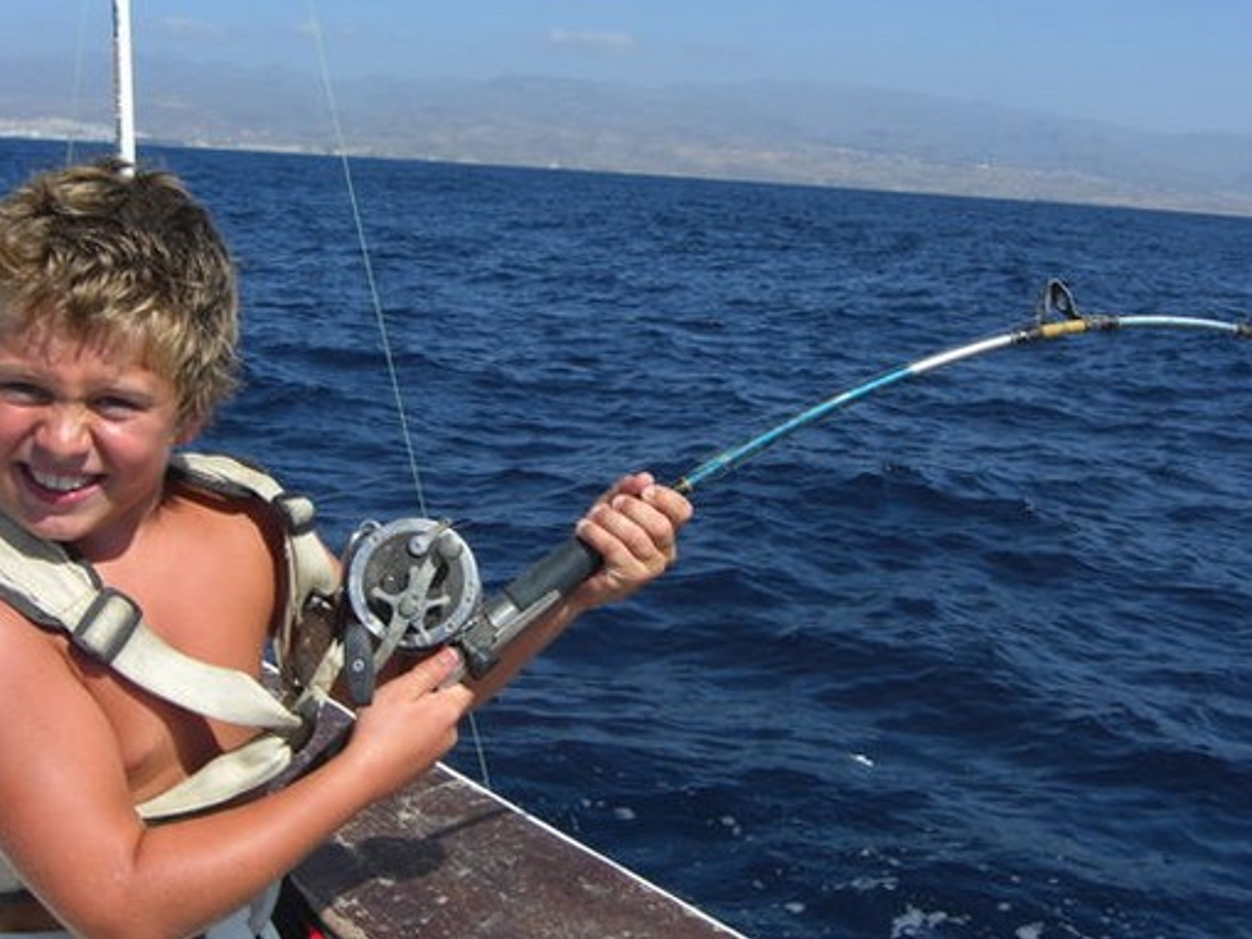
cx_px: 612
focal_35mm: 47
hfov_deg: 40.4
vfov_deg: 30.9
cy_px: 418
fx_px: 1700
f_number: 8
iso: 80
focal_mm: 7.9
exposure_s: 1/250
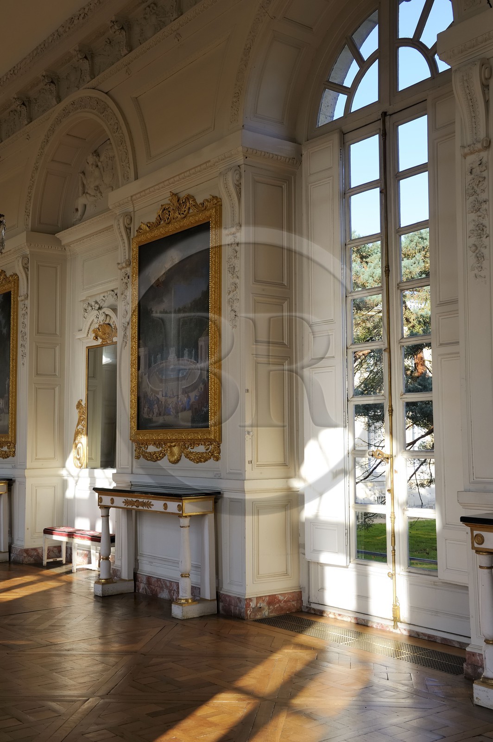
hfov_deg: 31.8
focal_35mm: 42
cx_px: 246
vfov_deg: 46.4
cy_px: 371
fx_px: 864
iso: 200
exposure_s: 1/100
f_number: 9
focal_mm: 42
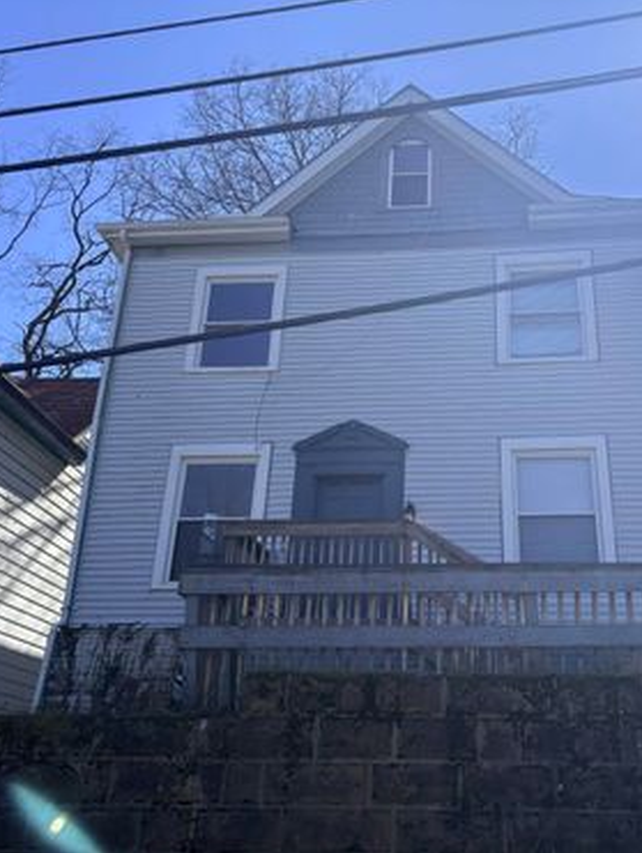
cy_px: 424
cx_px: 414
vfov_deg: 52.6
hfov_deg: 40.4
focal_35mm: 35
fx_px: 864
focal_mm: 5.96
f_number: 1.6
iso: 64
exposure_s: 1/4065
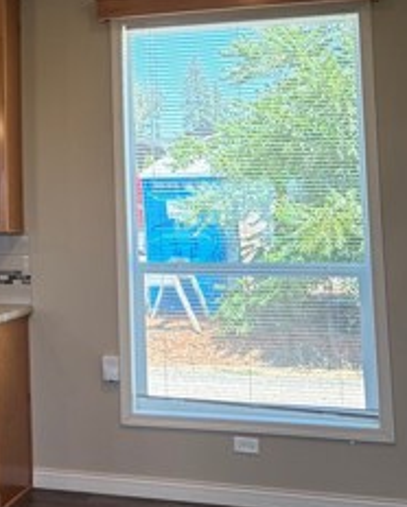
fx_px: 1053
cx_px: -94
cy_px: 96
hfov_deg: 20.3
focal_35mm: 70
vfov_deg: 26.6
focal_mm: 5.96
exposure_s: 1/135
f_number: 1.6
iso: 125
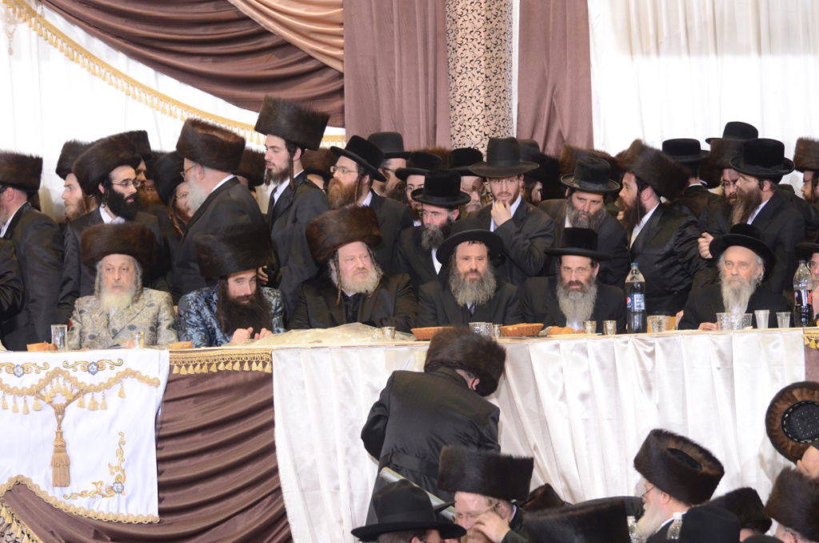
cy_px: 272
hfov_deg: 18.2
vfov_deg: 12.1
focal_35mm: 112
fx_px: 2554
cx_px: 410
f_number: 5
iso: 1000
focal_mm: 75
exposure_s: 1/100
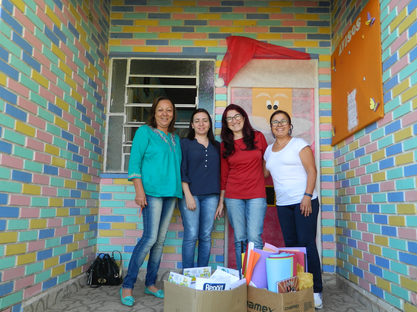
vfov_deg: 44.2
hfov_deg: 56.8
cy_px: 159
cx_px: 215
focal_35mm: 32
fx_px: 385
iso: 80
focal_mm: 5.6
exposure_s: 1/60
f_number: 3.2
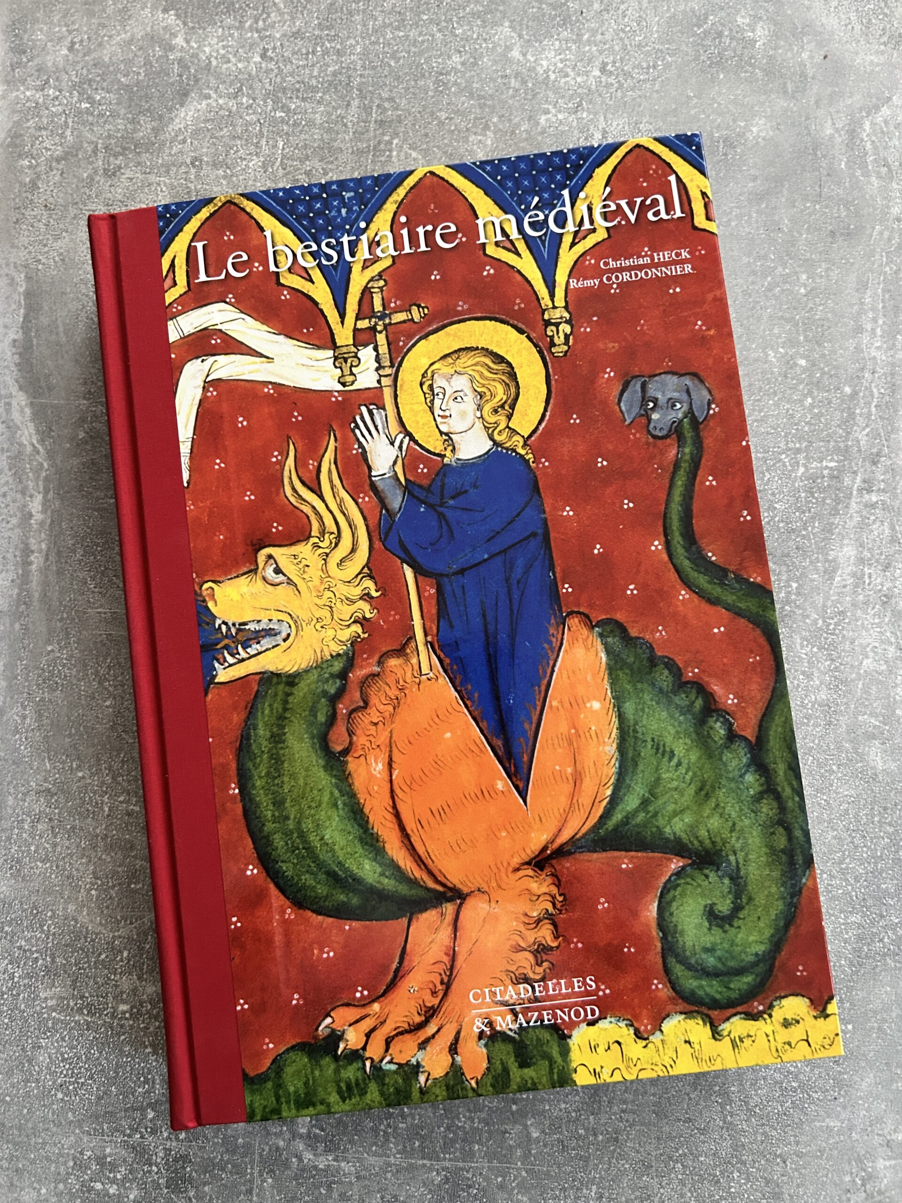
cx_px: 451
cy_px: 602
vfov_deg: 67.3
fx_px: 903
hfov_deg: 53.1
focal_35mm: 26
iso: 500
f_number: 1.5
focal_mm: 5.7
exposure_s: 1/55
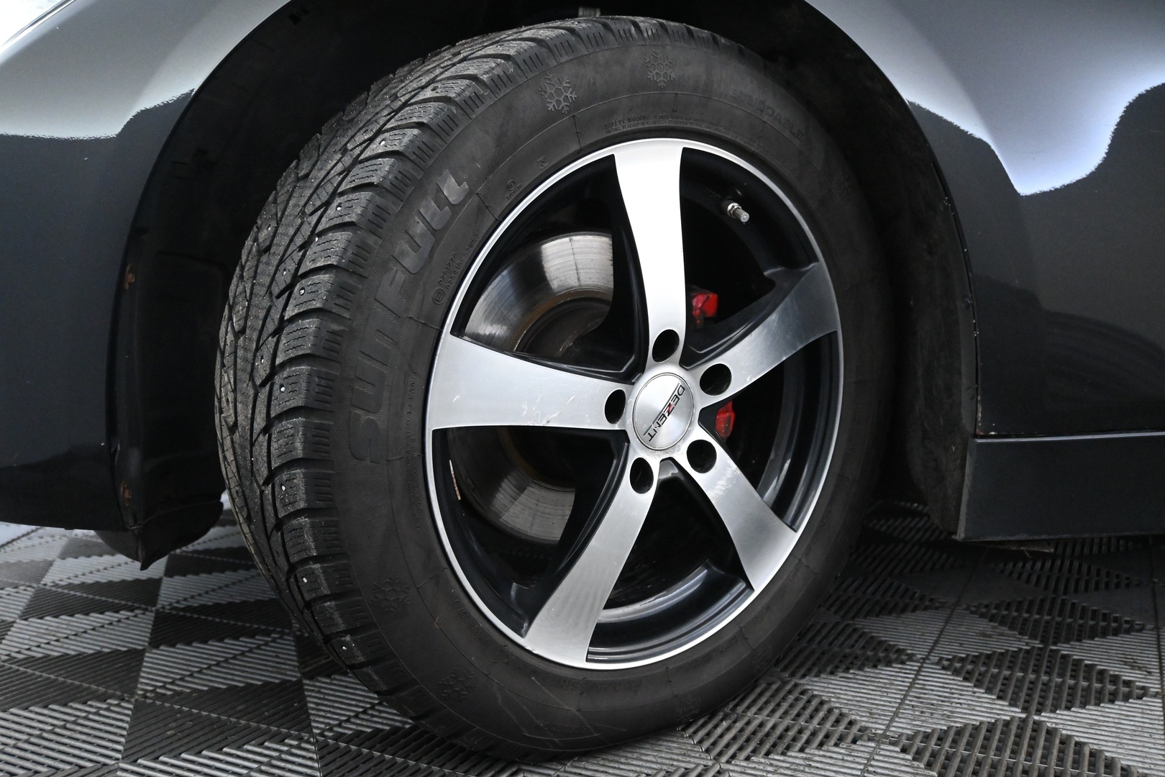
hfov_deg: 57.2
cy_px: 388
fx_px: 1068
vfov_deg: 40.0
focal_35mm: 33
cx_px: 582
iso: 4500
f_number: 4
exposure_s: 1/40
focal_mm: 22
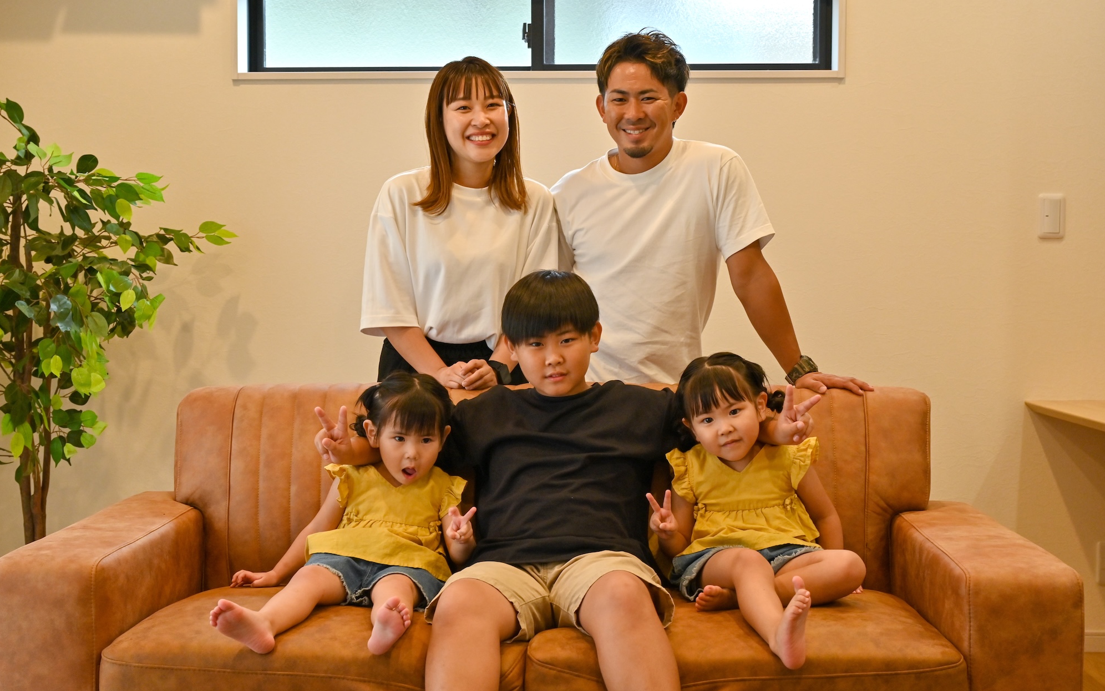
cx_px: 552
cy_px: 351
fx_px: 1355
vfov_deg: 28.6
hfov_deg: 44.4
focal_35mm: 45
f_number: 6.3
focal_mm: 44
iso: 1000
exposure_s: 1/160
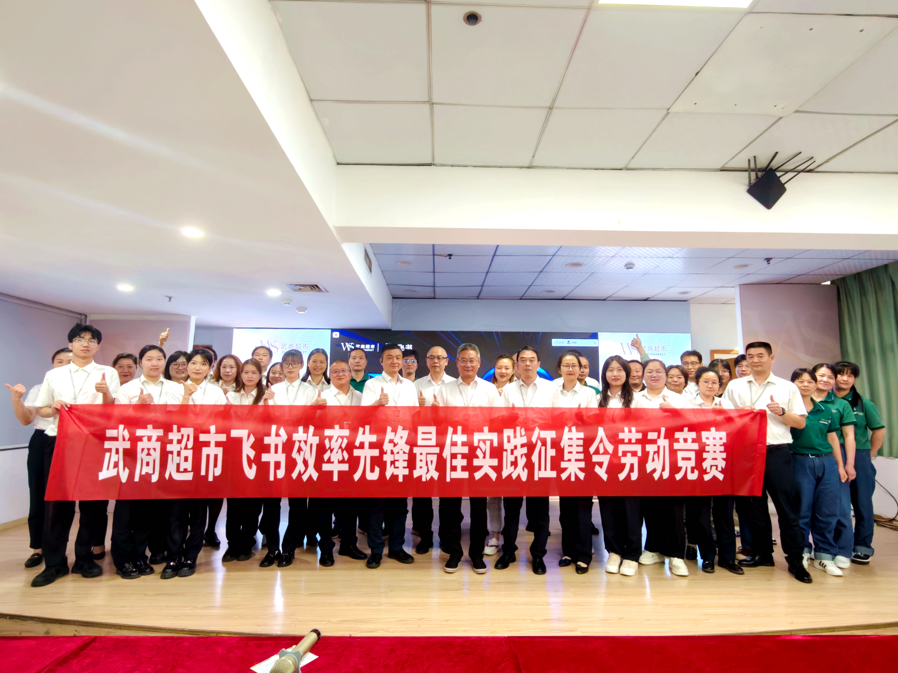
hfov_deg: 94.5
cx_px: 449
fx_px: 415
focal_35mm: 16
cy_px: 336
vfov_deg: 78.1
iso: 800
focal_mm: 2.13
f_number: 2.2
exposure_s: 1/50
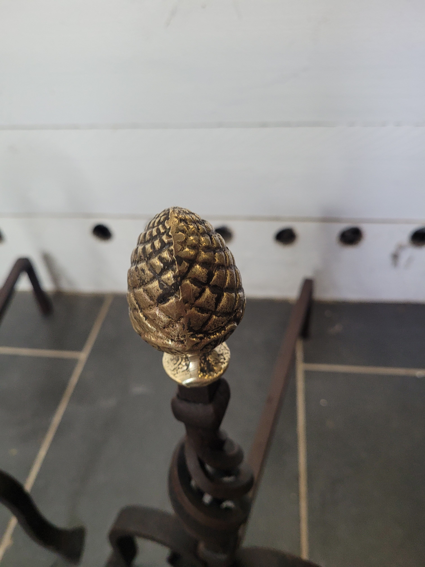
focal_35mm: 26
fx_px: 426
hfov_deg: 53.1
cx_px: 212
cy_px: 284
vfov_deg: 67.3
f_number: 1.8
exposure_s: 1/100
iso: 250
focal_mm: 5.4
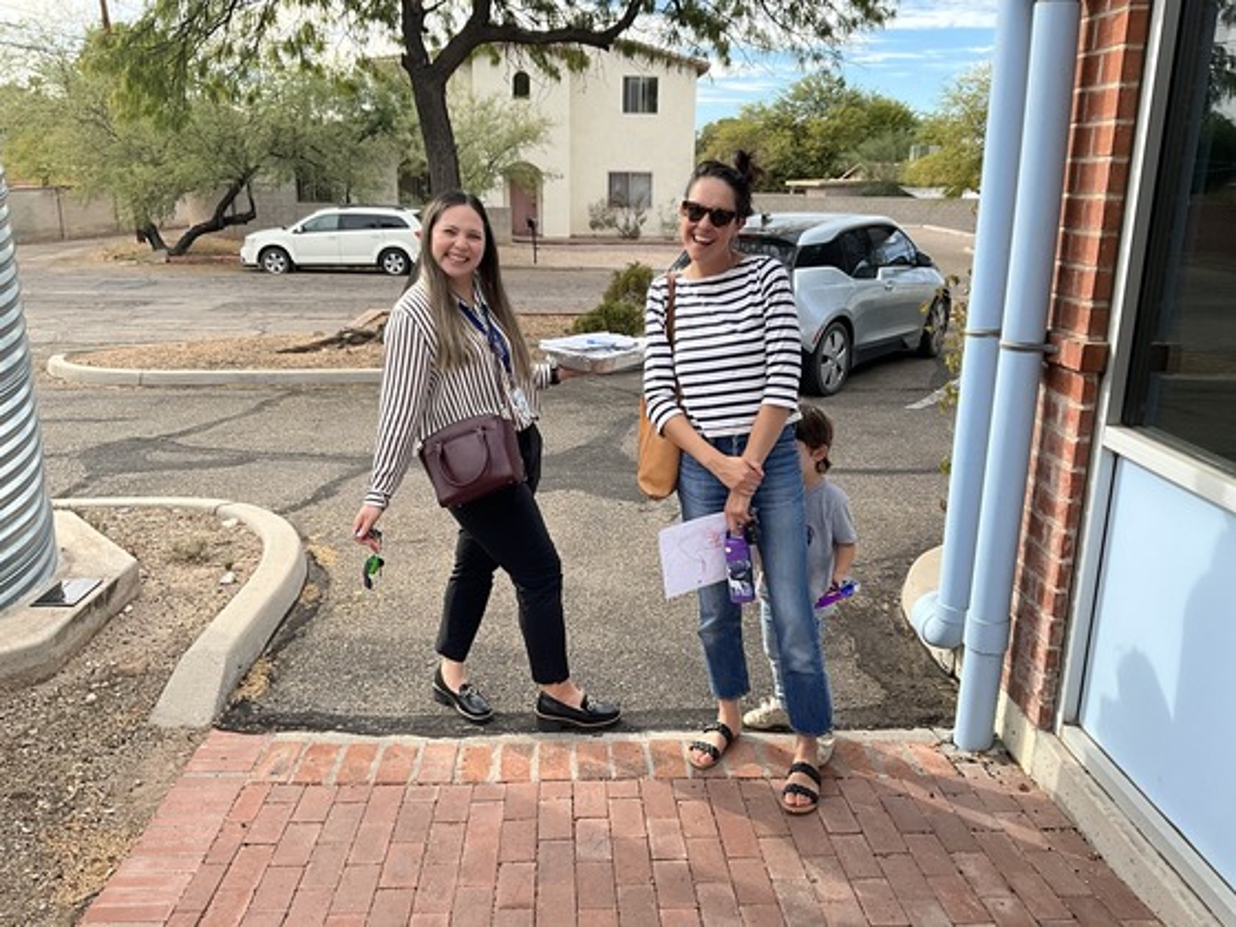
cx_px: 618
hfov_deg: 61.7
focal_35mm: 29
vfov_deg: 48.2
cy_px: 464
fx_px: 1035
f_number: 1.8
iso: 25
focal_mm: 3
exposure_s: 1/568
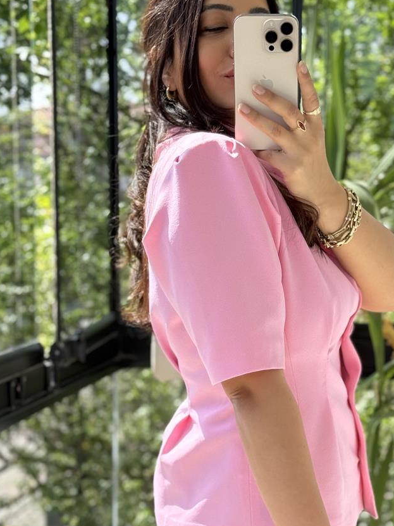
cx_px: 279
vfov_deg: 25.3
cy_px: 329
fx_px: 1169
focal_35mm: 77
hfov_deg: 19.0
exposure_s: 1/615
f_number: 1.78
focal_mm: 6.76
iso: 100
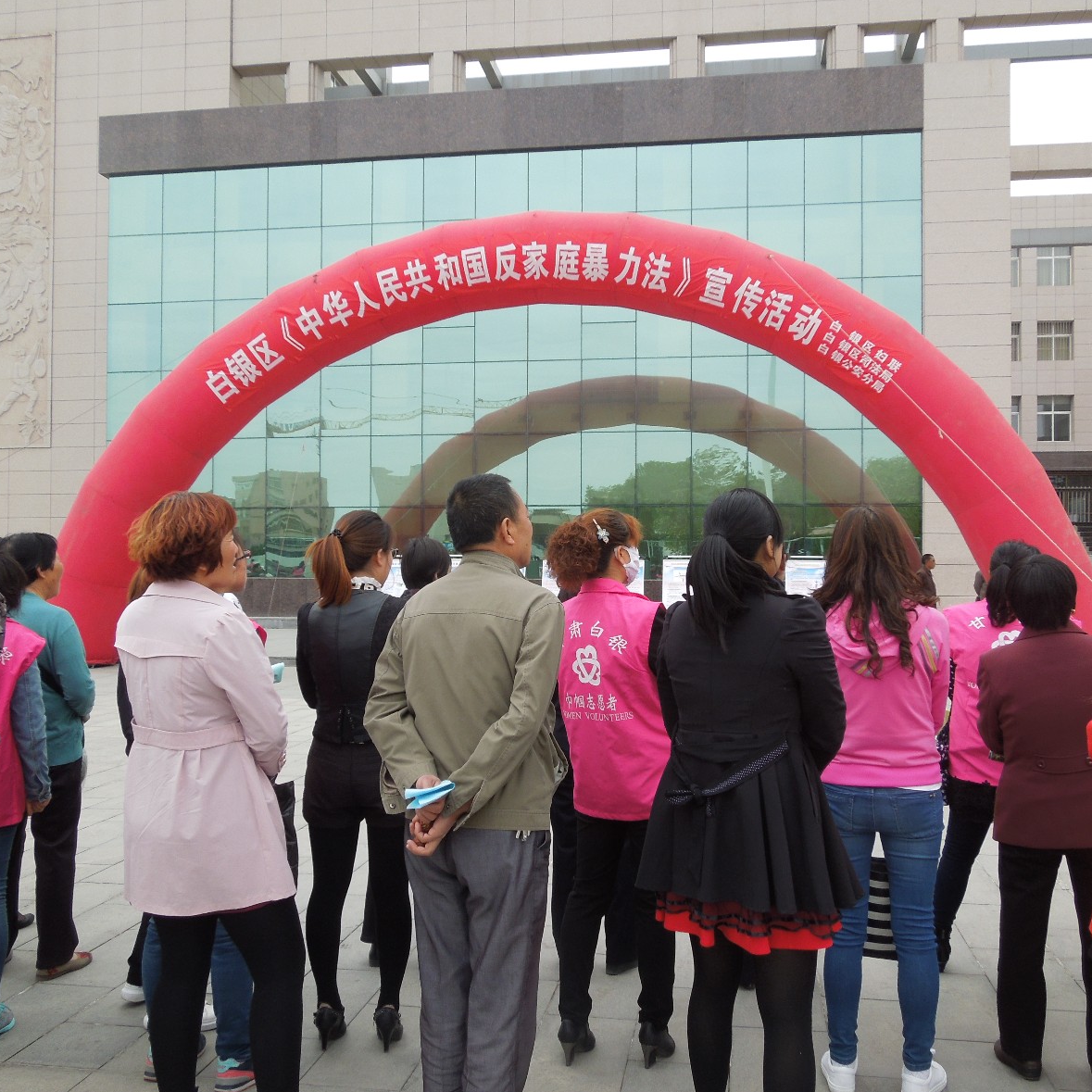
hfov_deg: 54.0
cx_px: 573
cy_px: 550
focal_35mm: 30
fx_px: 1071
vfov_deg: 54.0
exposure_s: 1/640
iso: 100
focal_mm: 4.5
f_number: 3.3
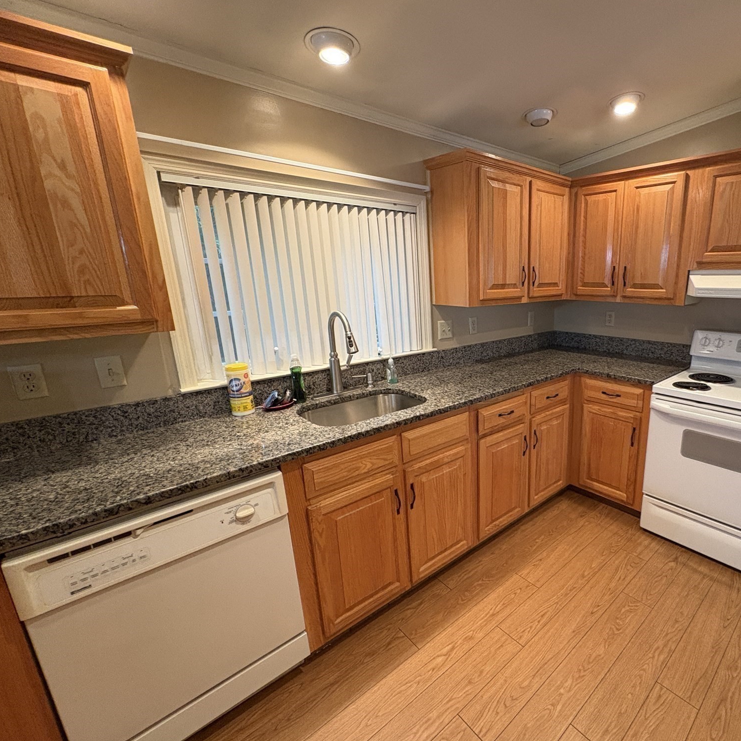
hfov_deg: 81.1
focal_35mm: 17
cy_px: 379
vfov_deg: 84.0
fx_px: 412
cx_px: 495
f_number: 2.2
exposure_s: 1/60
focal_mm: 2.22
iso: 500
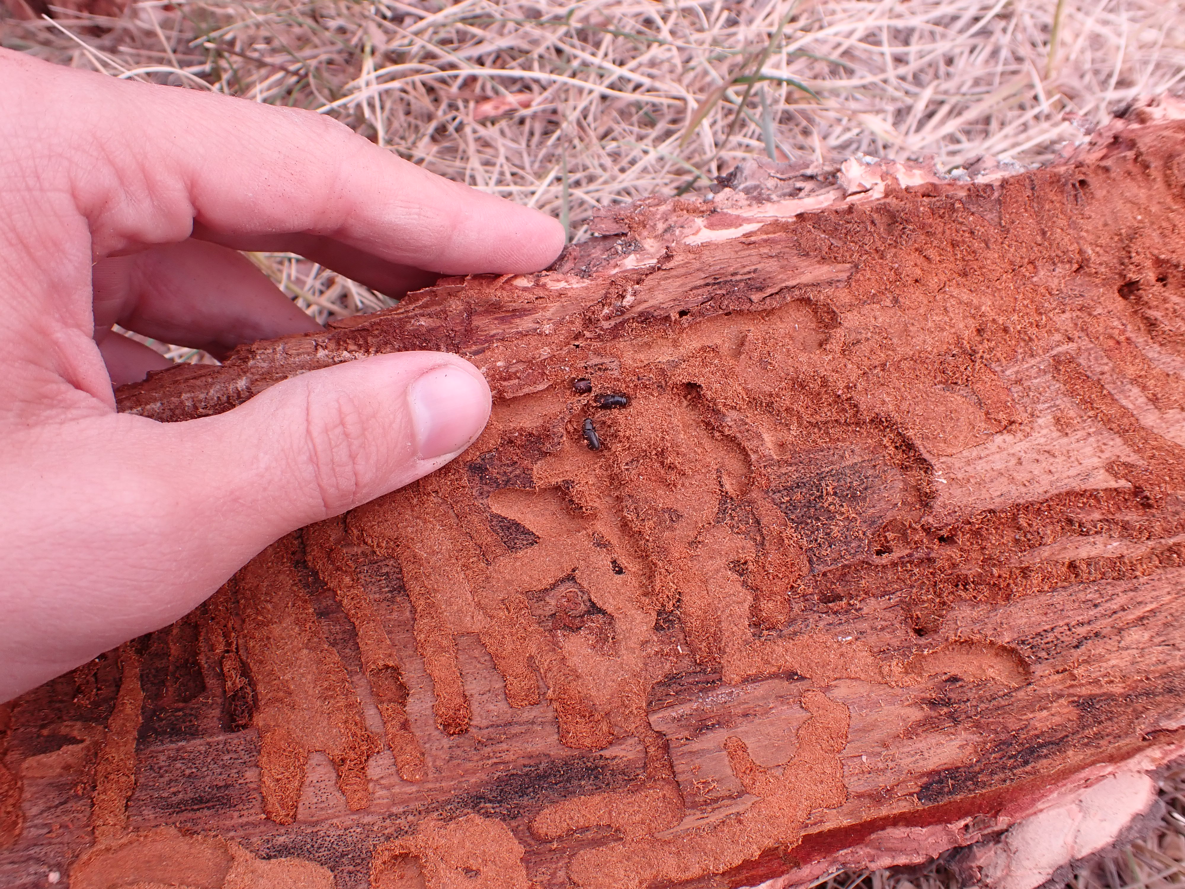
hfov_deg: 60.0
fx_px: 1027
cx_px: 592
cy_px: 444
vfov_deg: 46.8
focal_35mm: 30
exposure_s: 1/320
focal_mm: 5.4
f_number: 3.2
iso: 100
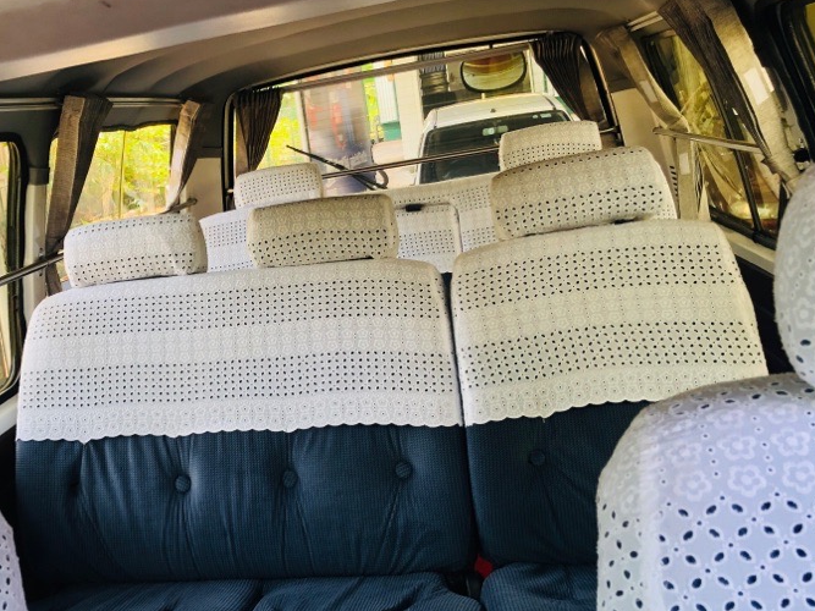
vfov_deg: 34.3
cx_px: 249
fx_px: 989
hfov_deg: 43.9
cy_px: 288
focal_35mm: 42
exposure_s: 1/120
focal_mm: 4
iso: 40
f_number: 1.8
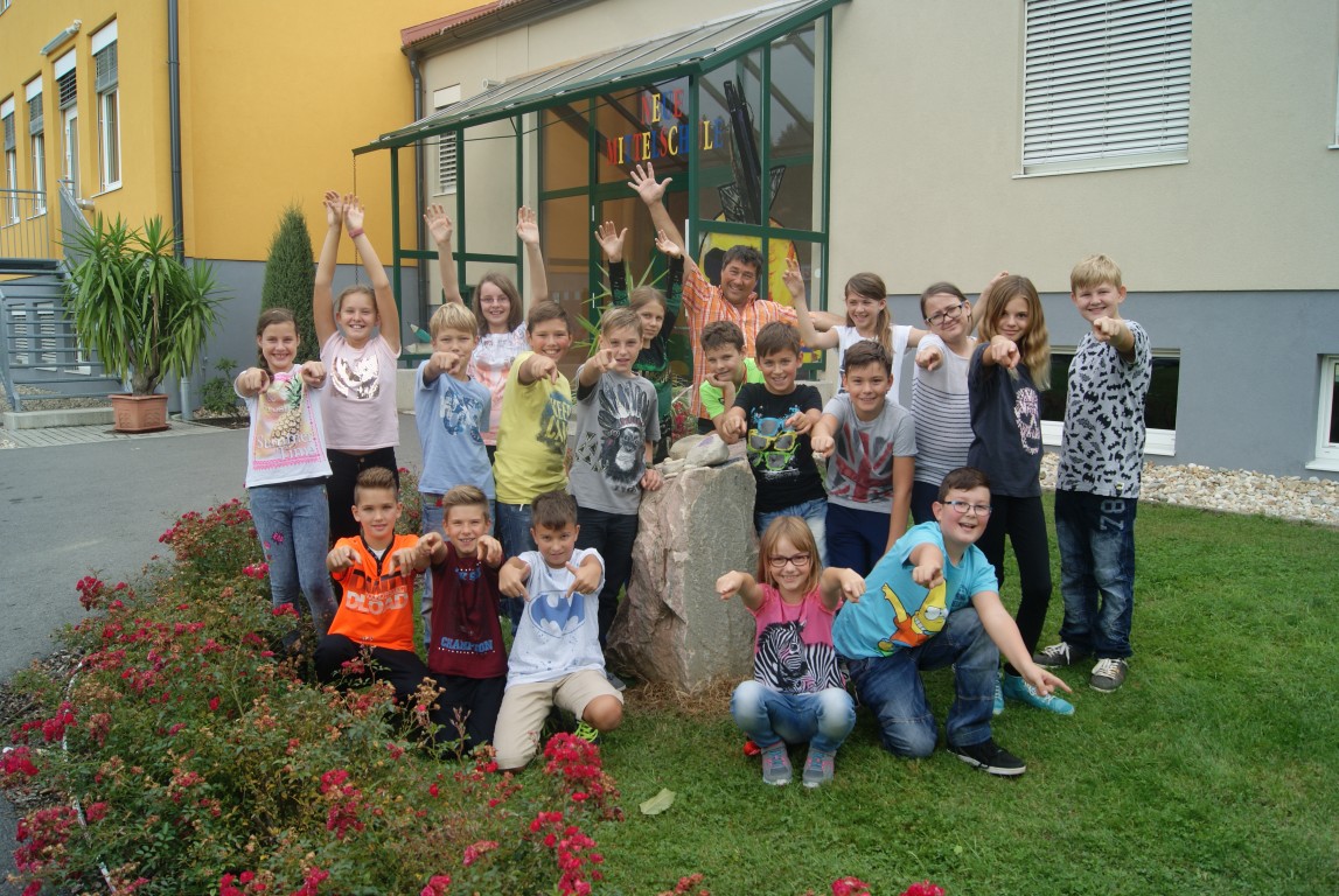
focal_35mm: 27
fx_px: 1006
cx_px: 670
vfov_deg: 48.1
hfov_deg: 67.3
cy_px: 448
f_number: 8
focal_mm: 18
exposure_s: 1/60
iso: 100
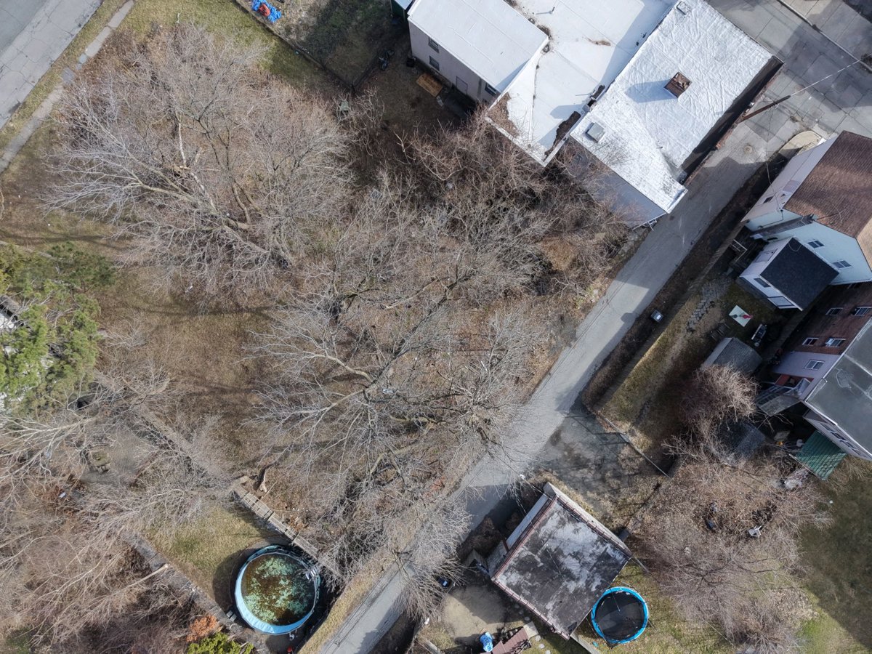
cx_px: 436
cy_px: 327
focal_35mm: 24
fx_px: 605
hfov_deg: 71.6
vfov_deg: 56.8
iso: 400
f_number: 1.8
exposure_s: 1/4000
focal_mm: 8.67
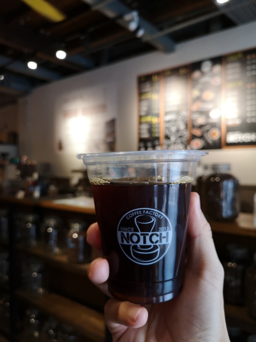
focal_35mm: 27
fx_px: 266
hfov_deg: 51.4
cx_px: 128
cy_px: 171
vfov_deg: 65.3
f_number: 1.8
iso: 400
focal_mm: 3.95
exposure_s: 1/100
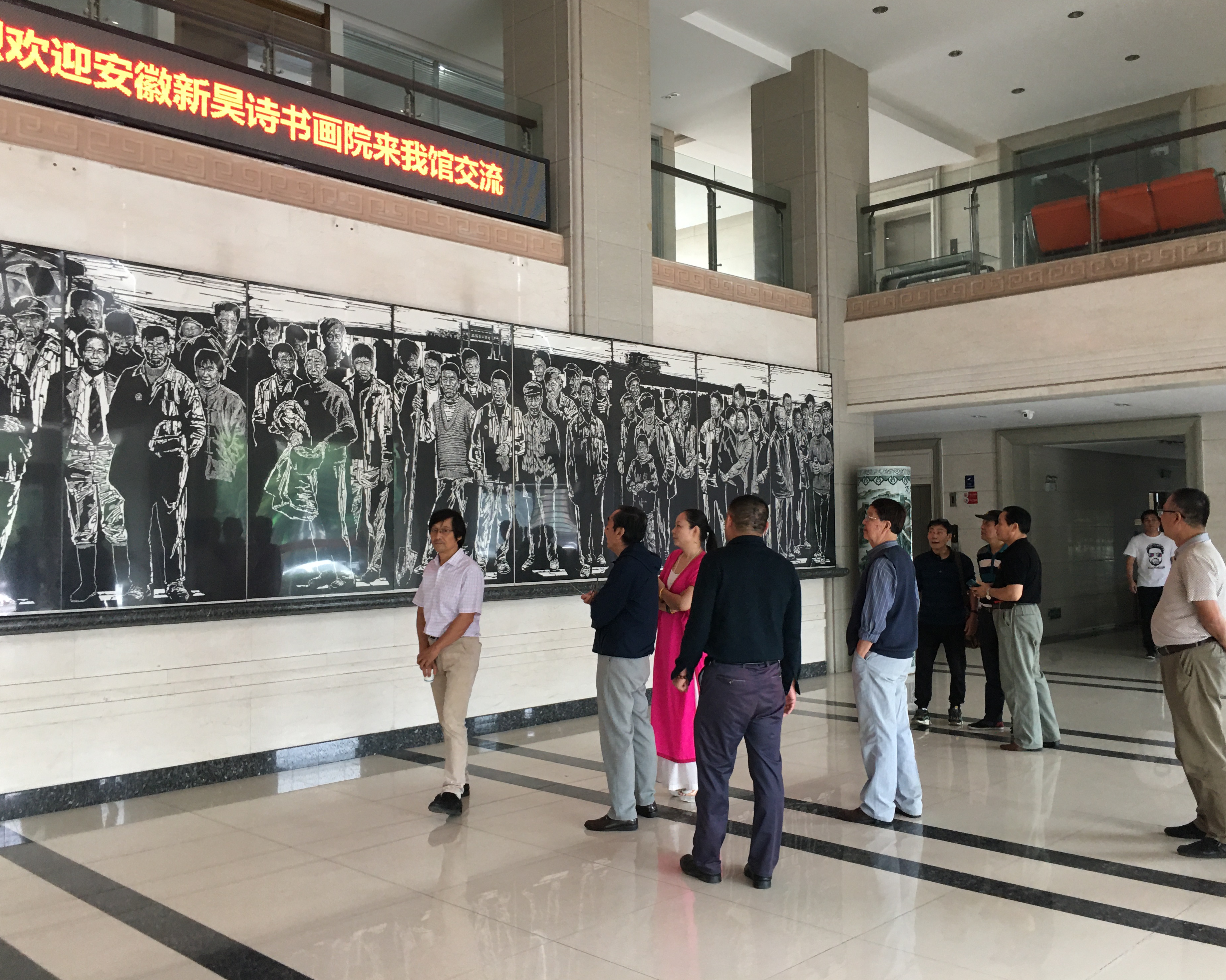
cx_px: 643
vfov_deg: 47.1
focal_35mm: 31
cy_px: 483
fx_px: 1125
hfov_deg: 57.2
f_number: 2.2
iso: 64
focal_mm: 4.15
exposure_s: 1/17
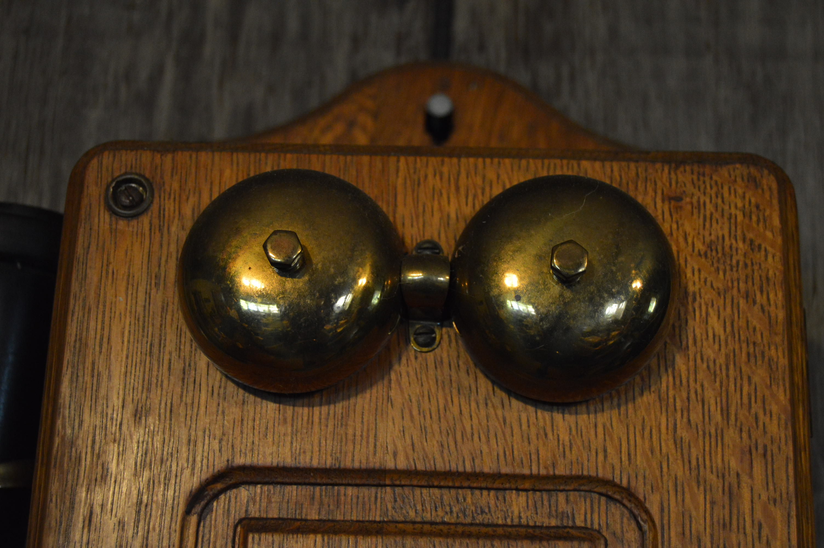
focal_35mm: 60
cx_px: 412
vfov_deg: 22.6
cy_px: 274
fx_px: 1372
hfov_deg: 33.4
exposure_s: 1/80
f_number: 5
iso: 1600
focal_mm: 40
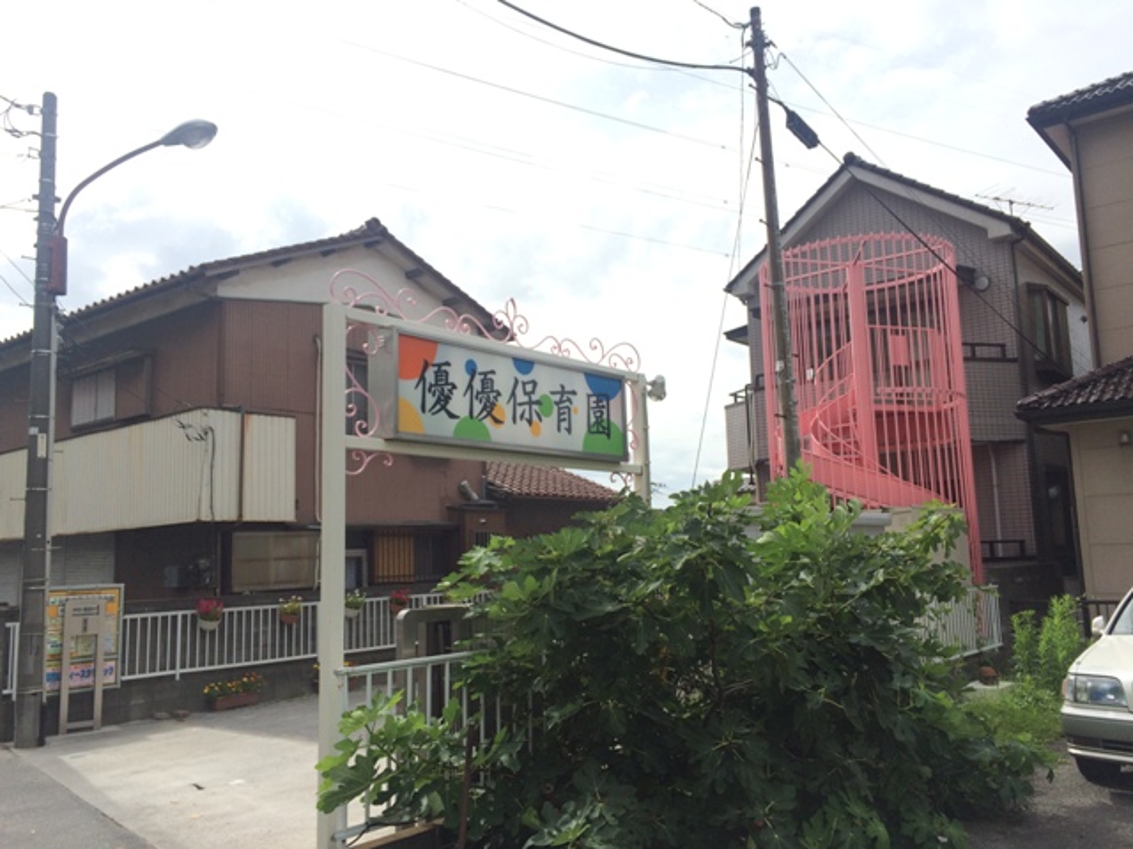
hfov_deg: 61.7
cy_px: 424
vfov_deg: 48.2
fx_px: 949
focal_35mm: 29
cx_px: 566
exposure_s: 1/1866
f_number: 2.2
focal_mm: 4.15
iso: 32
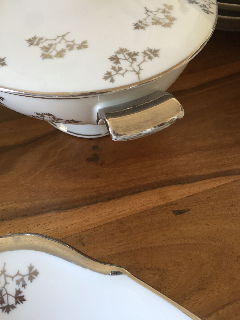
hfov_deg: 48.2
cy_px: 160
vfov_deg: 61.7
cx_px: 120
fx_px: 268
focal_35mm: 29
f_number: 2.2
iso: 80
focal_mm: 4.15
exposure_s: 1/33
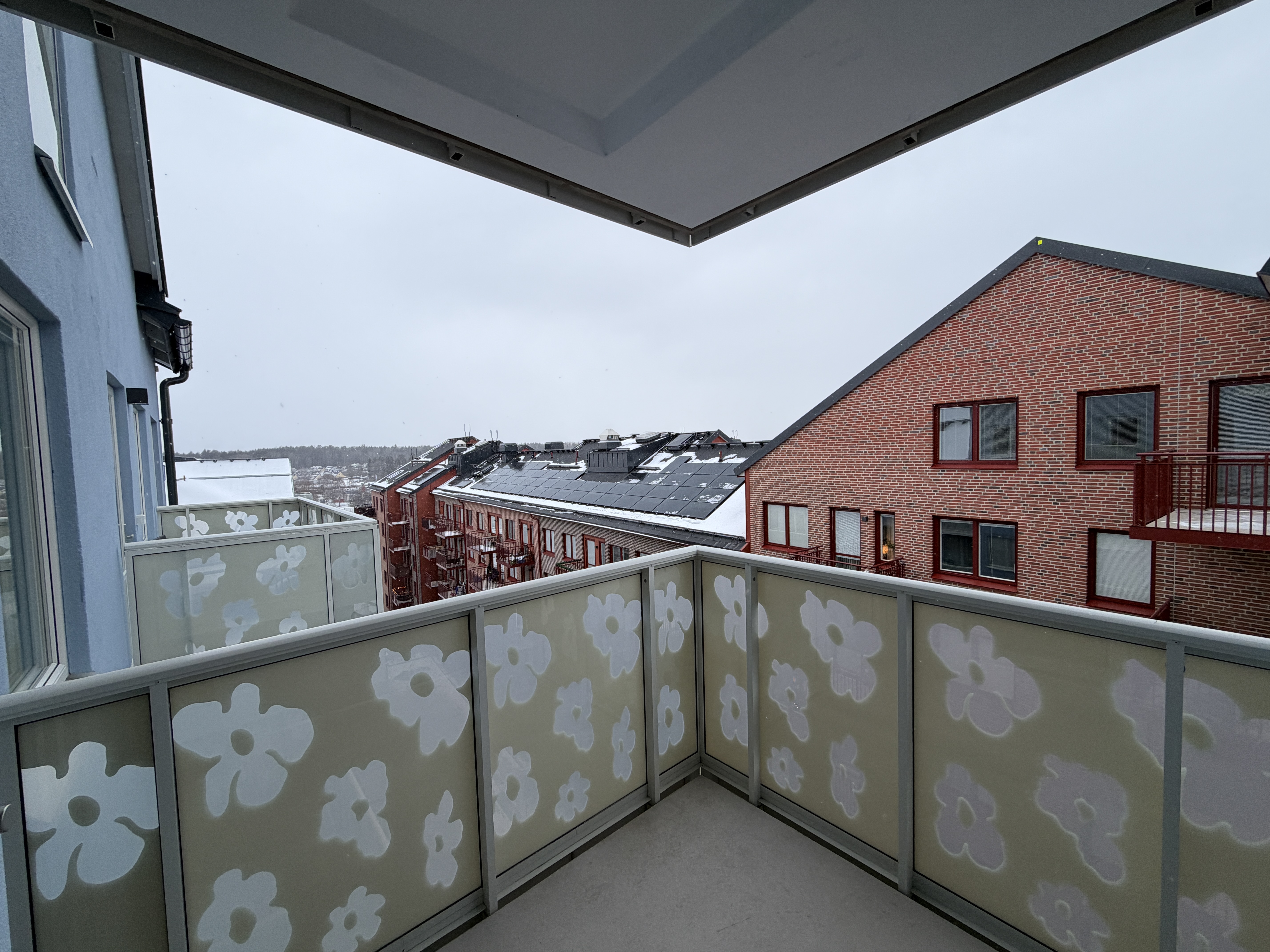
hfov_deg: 102.1
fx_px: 514
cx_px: 635
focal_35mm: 14
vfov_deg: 85.7
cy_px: 476
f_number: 2.2
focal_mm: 2.22
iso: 80
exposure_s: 1/121
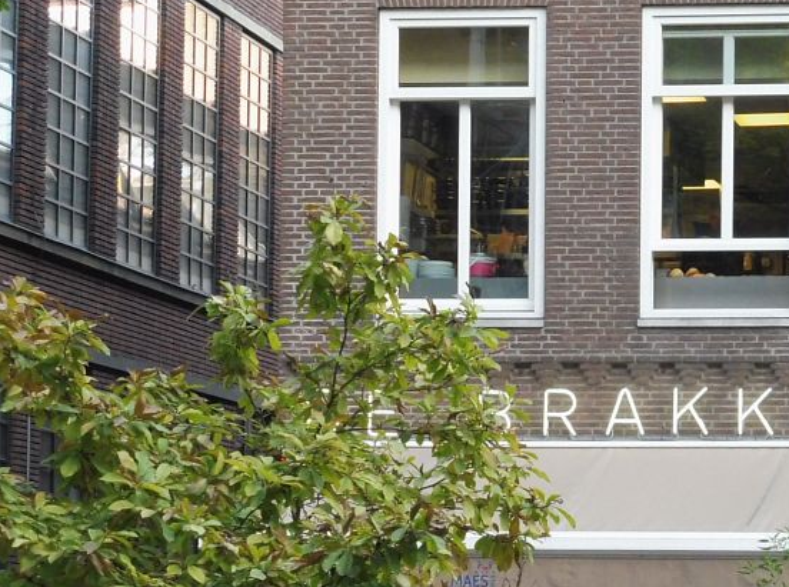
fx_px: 3797
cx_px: 683
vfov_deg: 8.8
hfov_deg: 11.8
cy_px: 356
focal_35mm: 167
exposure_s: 1/50
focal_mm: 16.1
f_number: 5.2
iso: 400
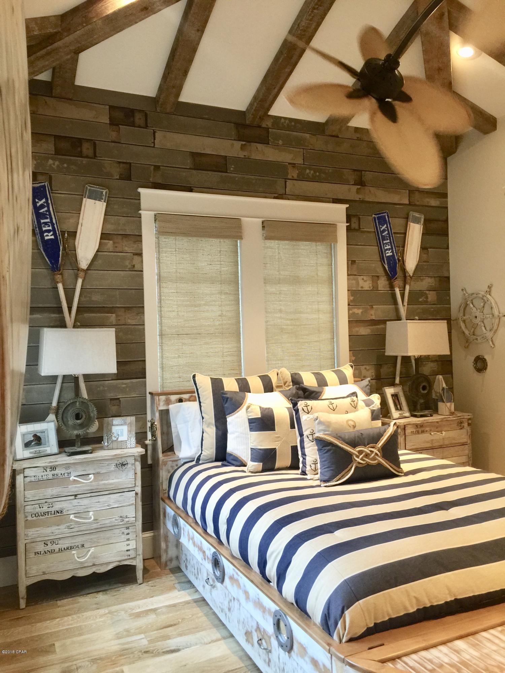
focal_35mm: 29
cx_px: 252
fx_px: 564
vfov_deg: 61.7
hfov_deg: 48.2
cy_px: 336
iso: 50
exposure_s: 1/15
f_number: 2.2
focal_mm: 4.15
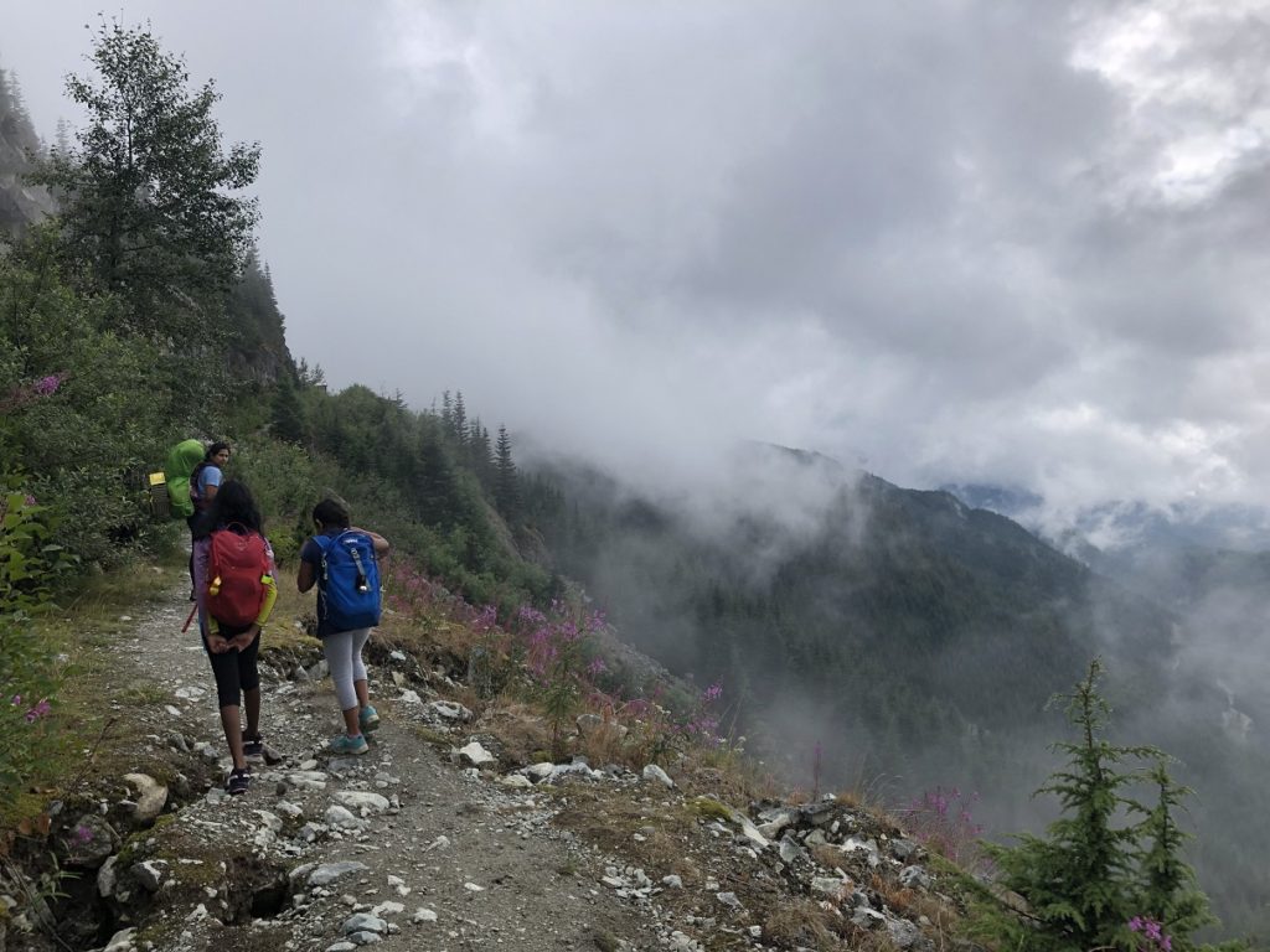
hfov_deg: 63.4
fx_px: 1027
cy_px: 476
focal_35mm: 28
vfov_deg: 49.7
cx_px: 635
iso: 20
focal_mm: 3.99
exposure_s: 1/1473
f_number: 1.8
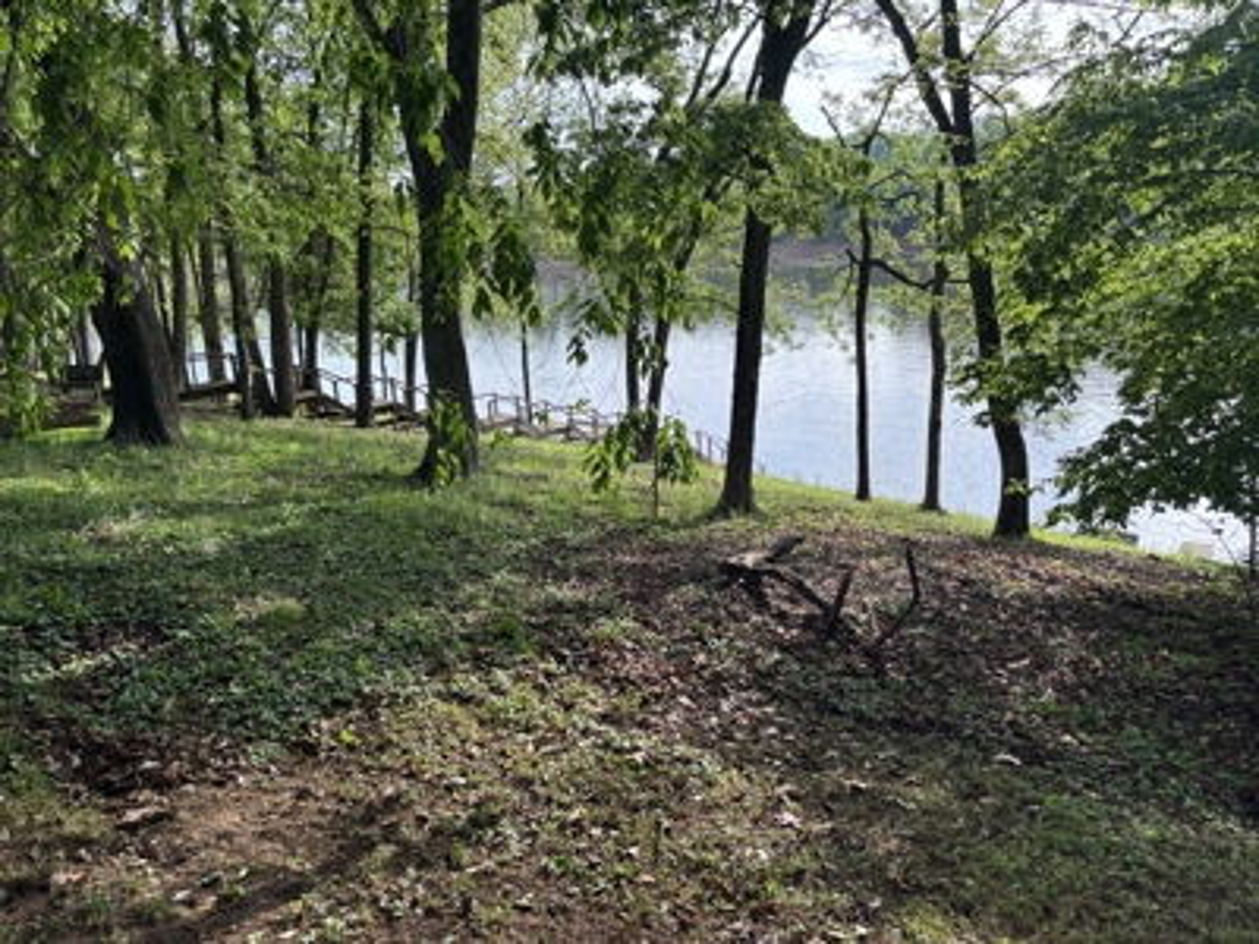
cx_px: 630
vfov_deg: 53.1
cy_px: 472
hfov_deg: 67.3
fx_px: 946
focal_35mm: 26
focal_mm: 5.96
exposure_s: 1/670
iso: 50
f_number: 1.6
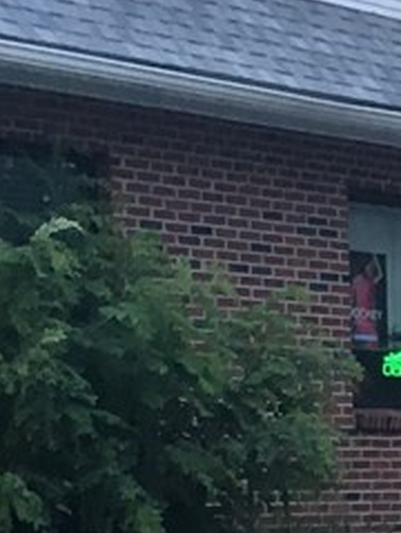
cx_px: 873
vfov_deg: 10.1
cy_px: 899
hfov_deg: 7.6
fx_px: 2865
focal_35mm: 186
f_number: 2.2
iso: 32
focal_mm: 4.15
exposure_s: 1/30
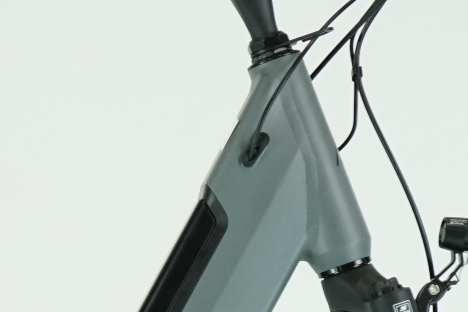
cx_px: -97
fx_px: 3224
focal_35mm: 248
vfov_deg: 5.5
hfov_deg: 8.2
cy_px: 465
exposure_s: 1/200
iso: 1600
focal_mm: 52
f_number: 5.6
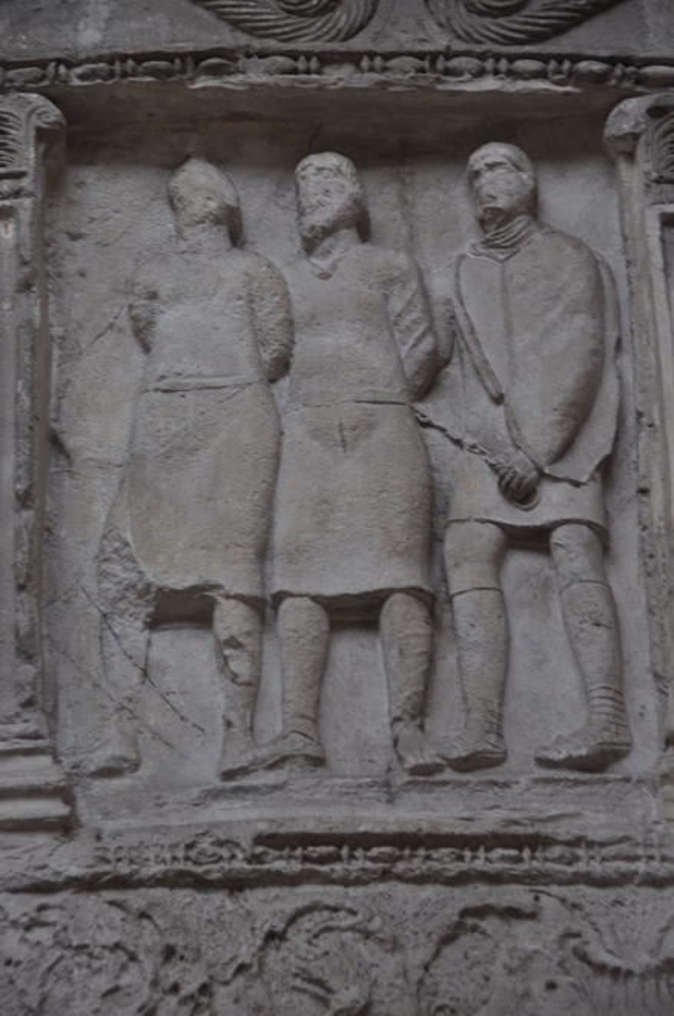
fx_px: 4016
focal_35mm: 142
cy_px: 508
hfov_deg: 9.6
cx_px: 337
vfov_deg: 14.4
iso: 640
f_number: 5.3
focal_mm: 95
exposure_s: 1/60
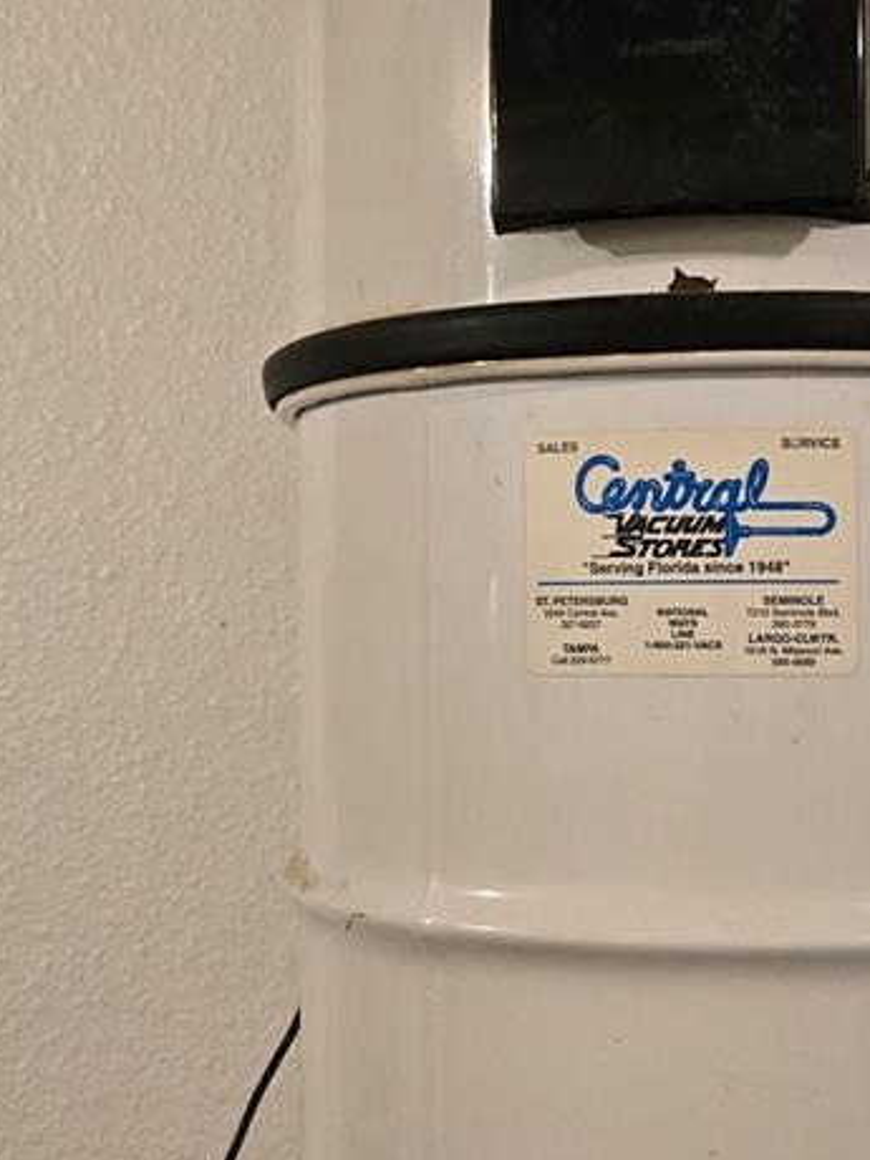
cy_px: 583
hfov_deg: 24.3
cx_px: 593
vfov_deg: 32.2
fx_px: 2011
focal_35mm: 60
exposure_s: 1/120
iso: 1000
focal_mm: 5.4
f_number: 1.8
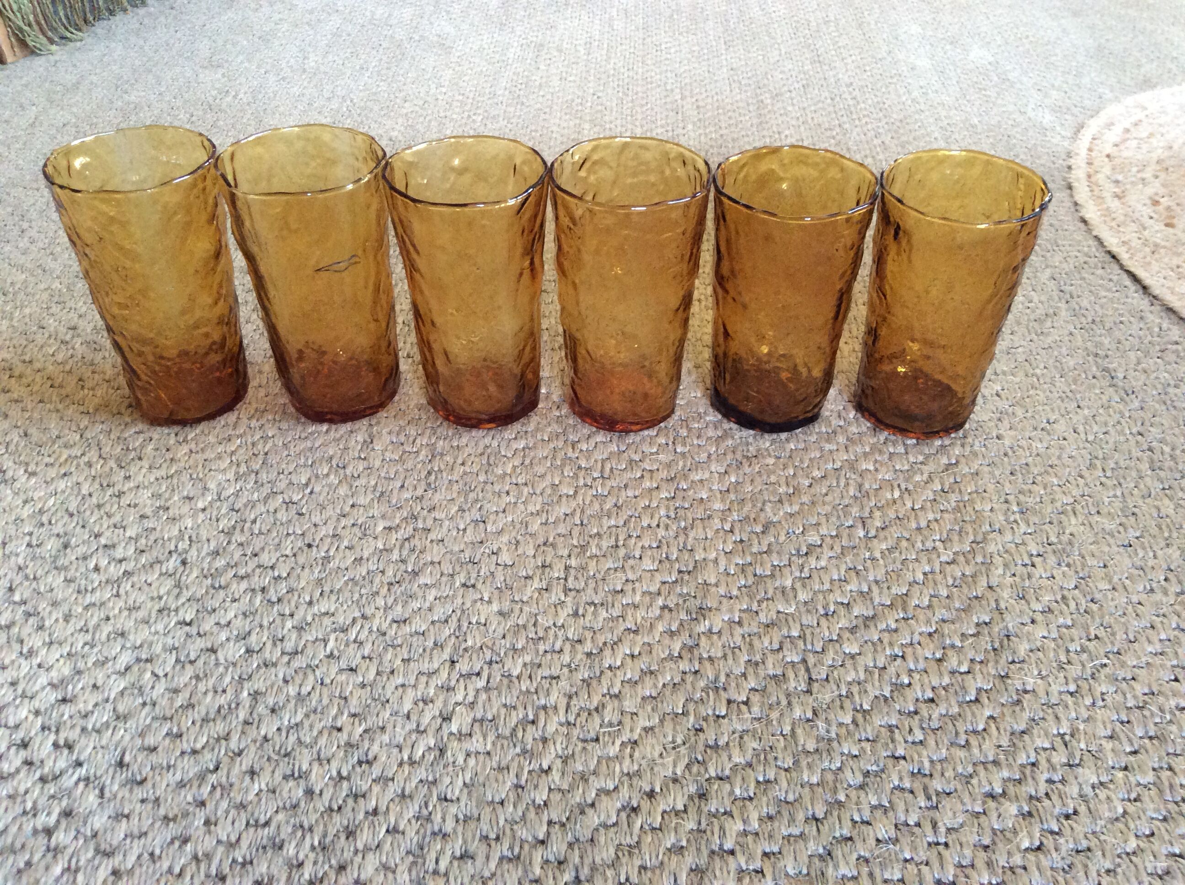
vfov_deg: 44.1
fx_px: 1094
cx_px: 592
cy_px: 442
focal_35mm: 32
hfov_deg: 56.9
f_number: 2.4
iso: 200
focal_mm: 3.3
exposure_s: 1/25
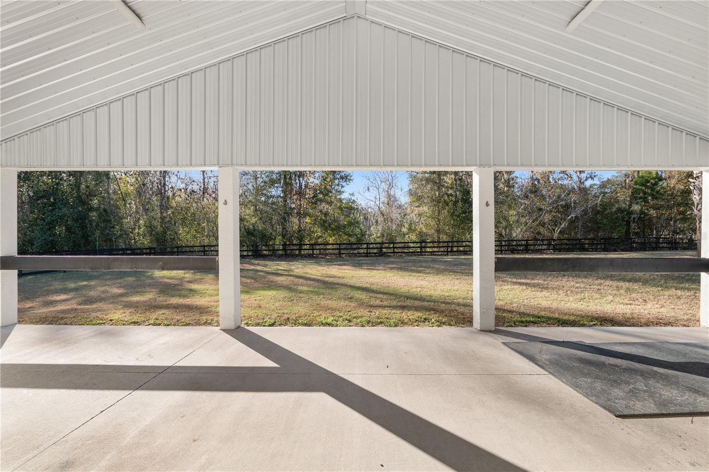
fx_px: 276
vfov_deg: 81.2
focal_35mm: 14
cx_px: 354
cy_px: 236
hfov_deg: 104.3
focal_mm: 14
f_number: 7.1
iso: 320
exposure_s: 1/125
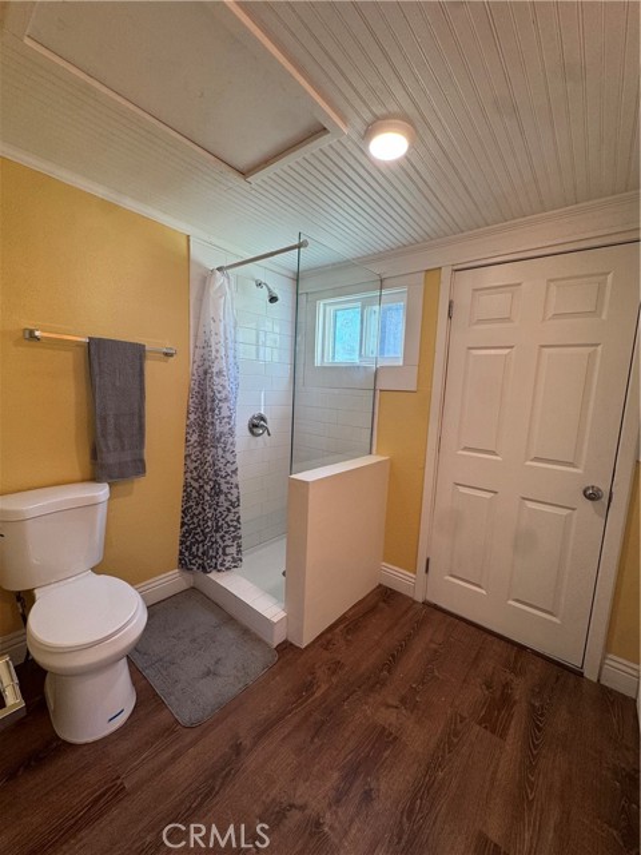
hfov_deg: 85.7
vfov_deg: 102.1
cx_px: 320
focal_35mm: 14
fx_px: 346
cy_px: 428
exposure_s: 1/120
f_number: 2.2
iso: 80
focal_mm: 2.22
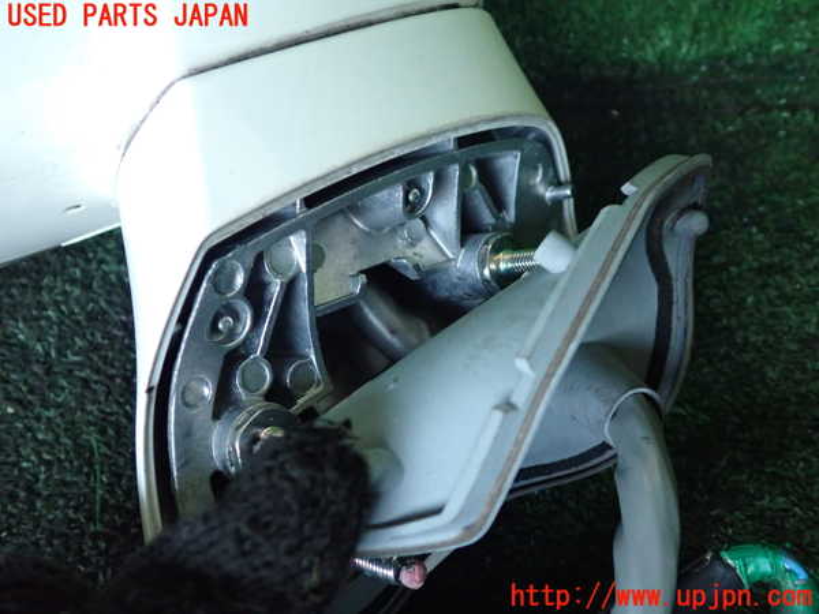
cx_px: 410
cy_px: 307
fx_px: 710
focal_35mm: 30
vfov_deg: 46.8
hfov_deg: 60.0
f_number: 2.3
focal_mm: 5.4
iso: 800
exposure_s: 1/30
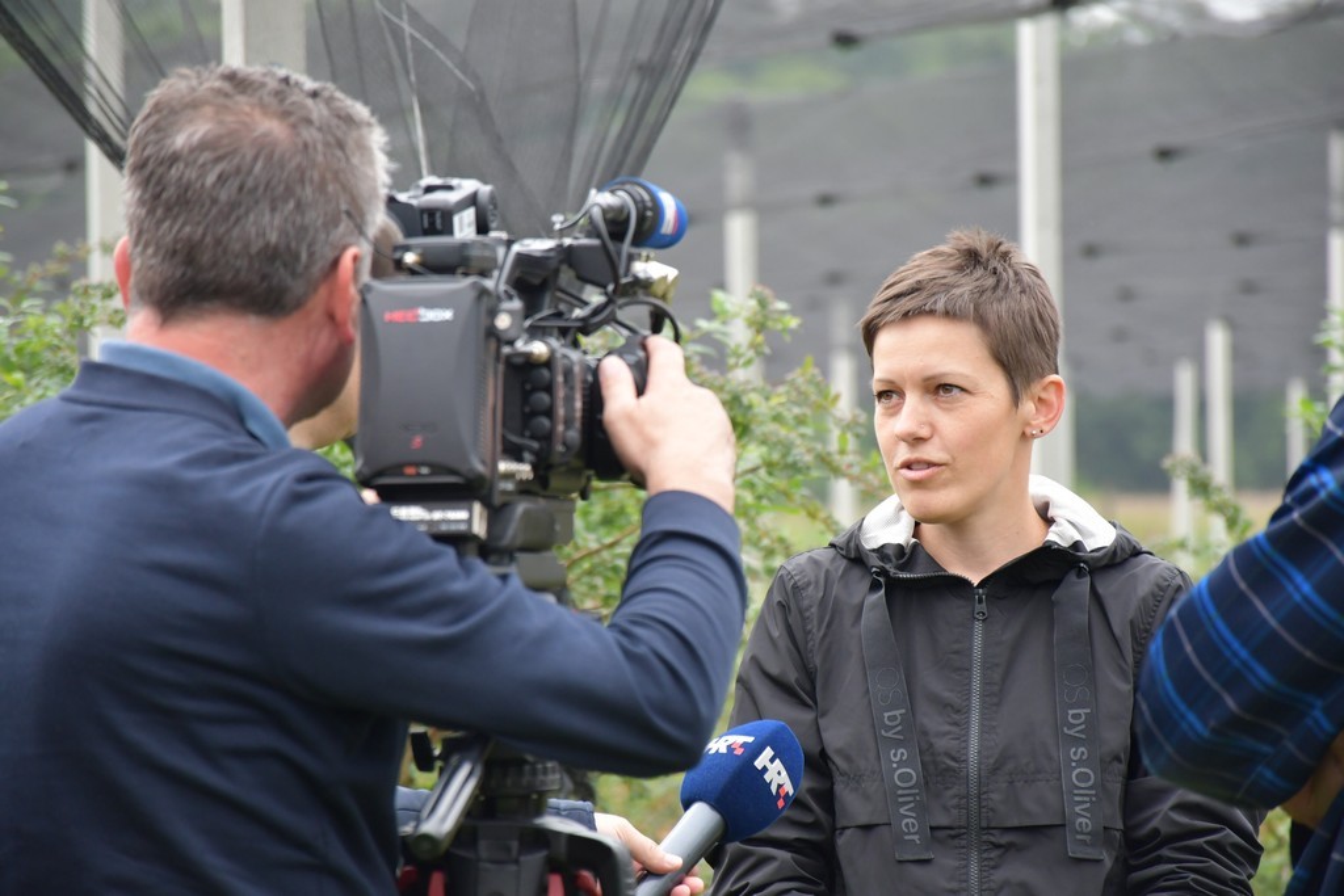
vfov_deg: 6.5
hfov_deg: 9.8
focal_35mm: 210
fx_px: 7841
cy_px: 448
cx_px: 672
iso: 1100
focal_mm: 140
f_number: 5.6
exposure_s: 1/500
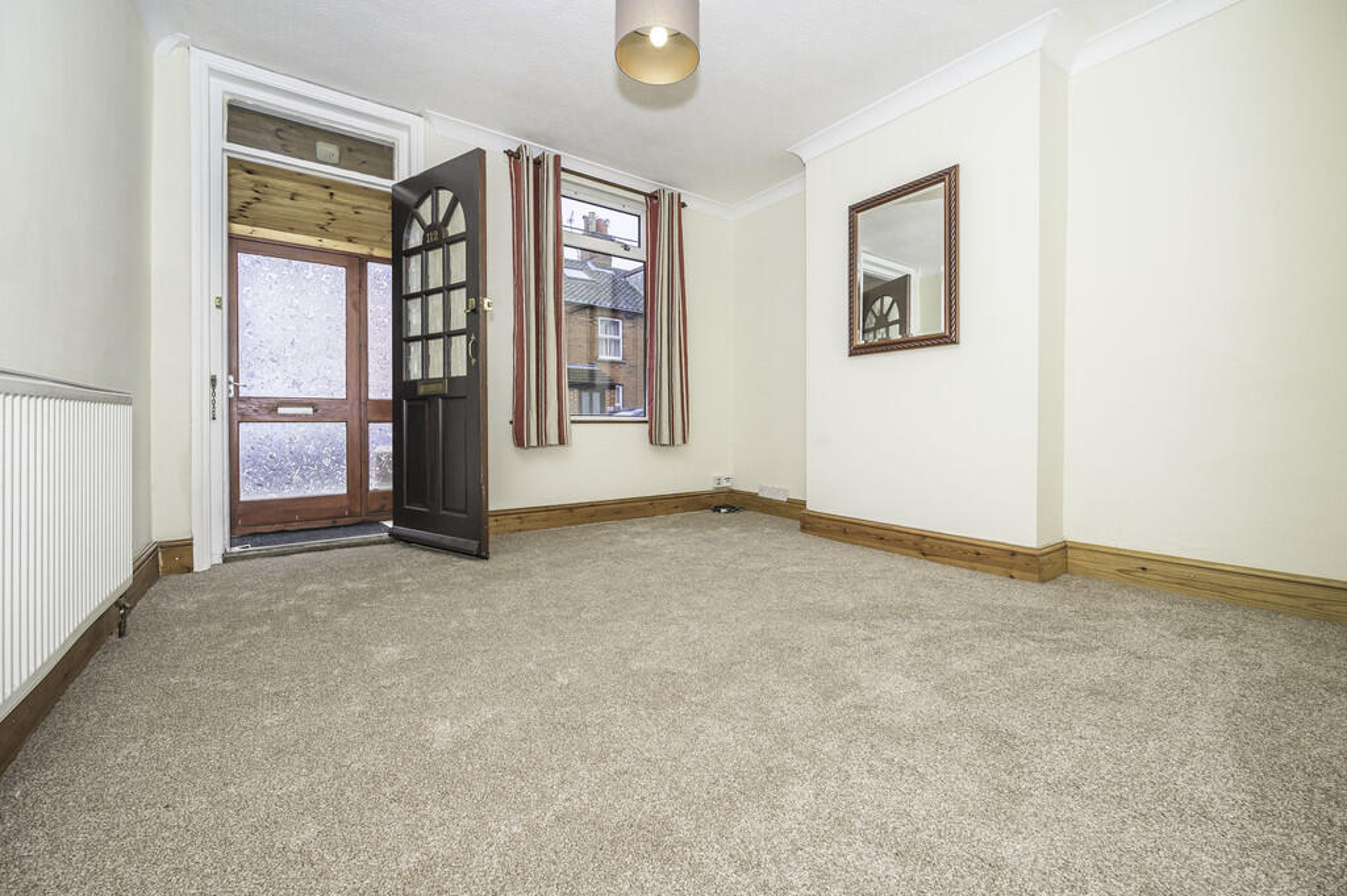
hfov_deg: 104.3
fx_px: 523
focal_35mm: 14
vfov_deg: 81.1
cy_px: 448
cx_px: 674
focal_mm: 14
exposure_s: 1/125
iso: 400
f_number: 7.1
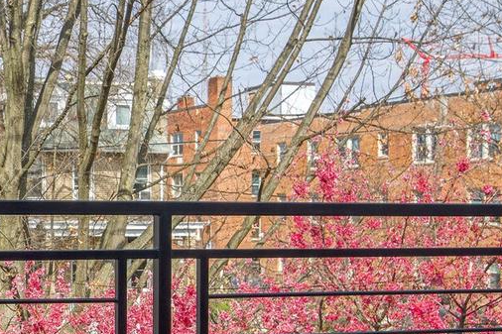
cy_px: 274
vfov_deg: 18.2
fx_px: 1031
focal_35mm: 74
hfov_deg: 24.9
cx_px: -90
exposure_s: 1/400
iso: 200
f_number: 8
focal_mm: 26
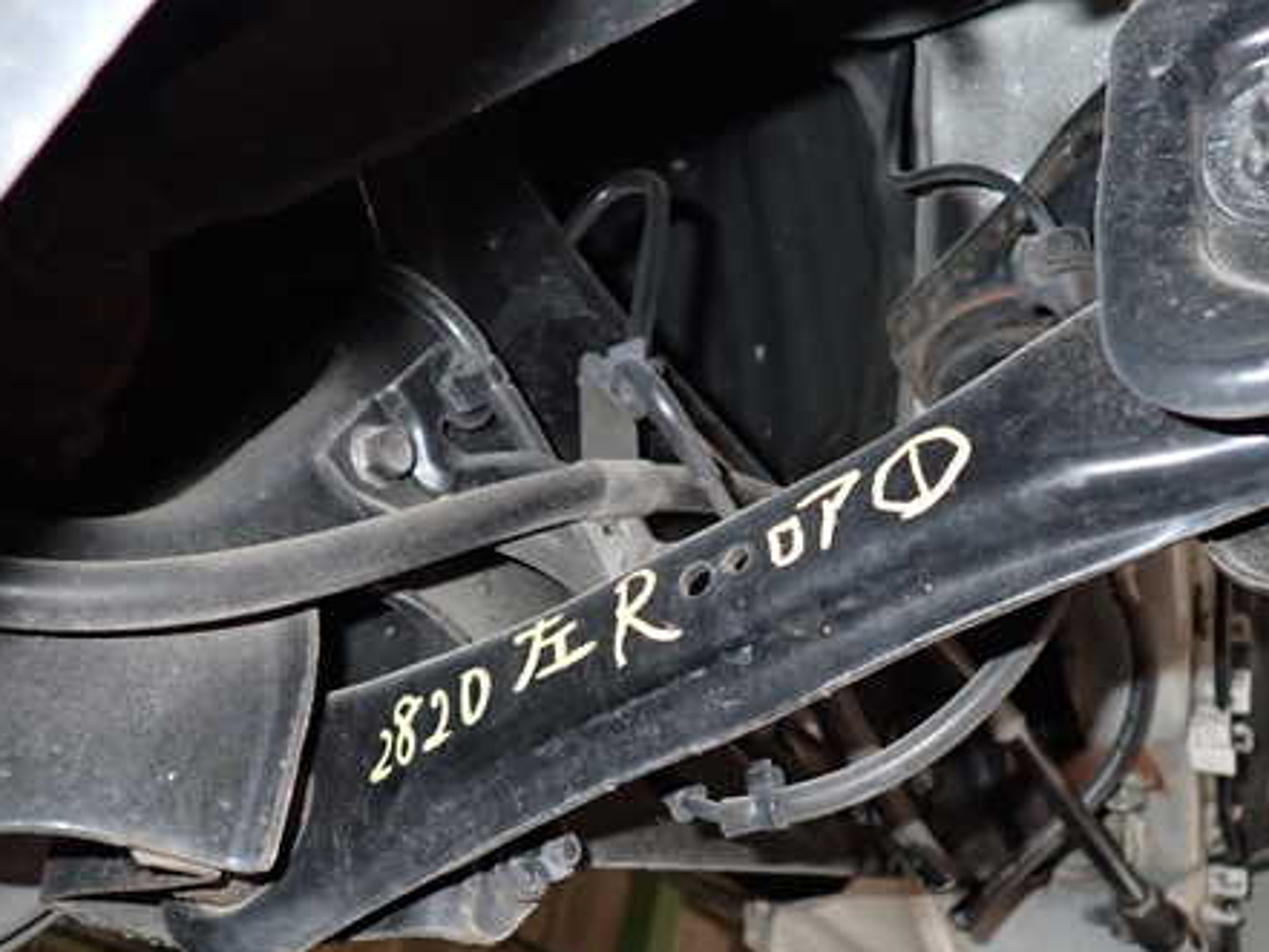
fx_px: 1247
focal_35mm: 34
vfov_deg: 41.7
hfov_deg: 53.3
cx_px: 806
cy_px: 552
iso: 400
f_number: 5.6
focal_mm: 4.5
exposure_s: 1/30
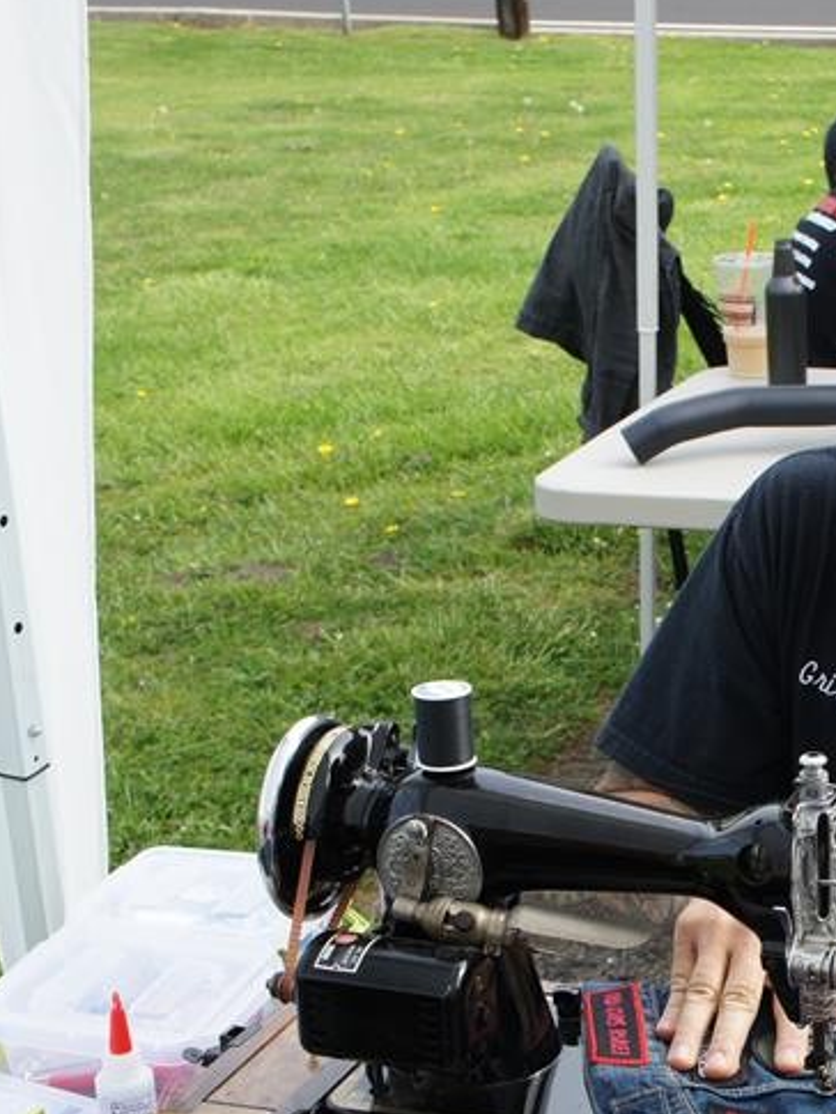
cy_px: 766
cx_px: 873
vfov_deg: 26.5
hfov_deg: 19.5
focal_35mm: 73
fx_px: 2350
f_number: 7.1
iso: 200
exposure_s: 1/160
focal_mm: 24
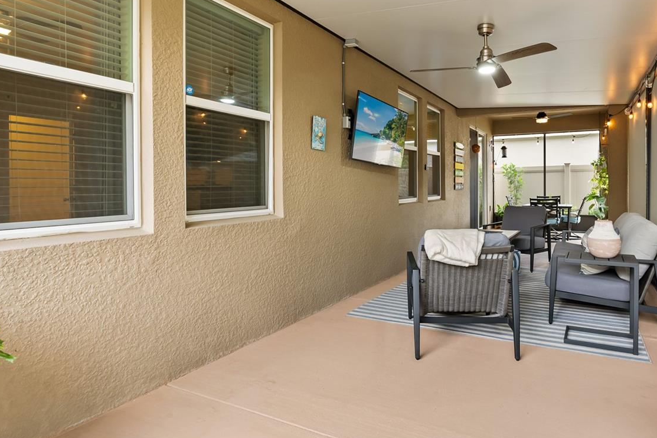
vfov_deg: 53.3
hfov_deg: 73.9
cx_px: 381
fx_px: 433
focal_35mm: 24
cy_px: 175
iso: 1600
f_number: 7.1
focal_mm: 16.5
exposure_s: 1/10
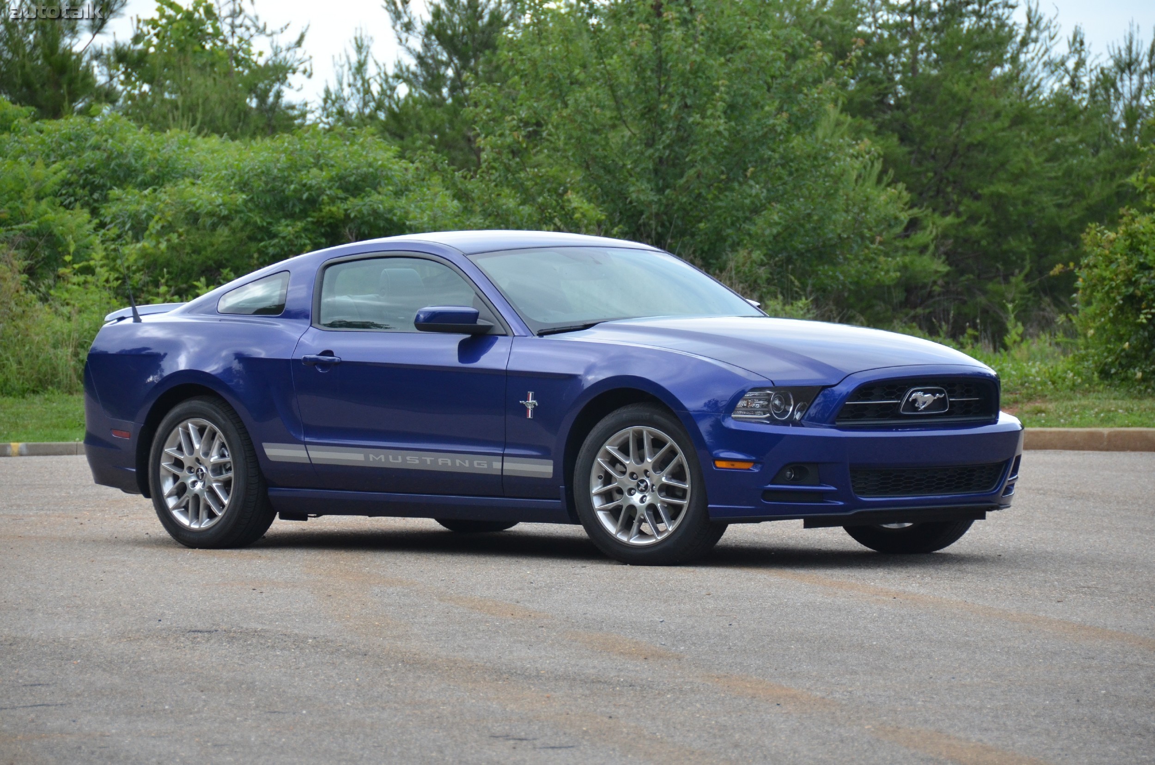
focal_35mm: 202
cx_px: 578
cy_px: 382
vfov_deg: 6.8
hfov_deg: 10.2
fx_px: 6484
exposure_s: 1/800
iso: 800
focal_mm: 135
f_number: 5.6
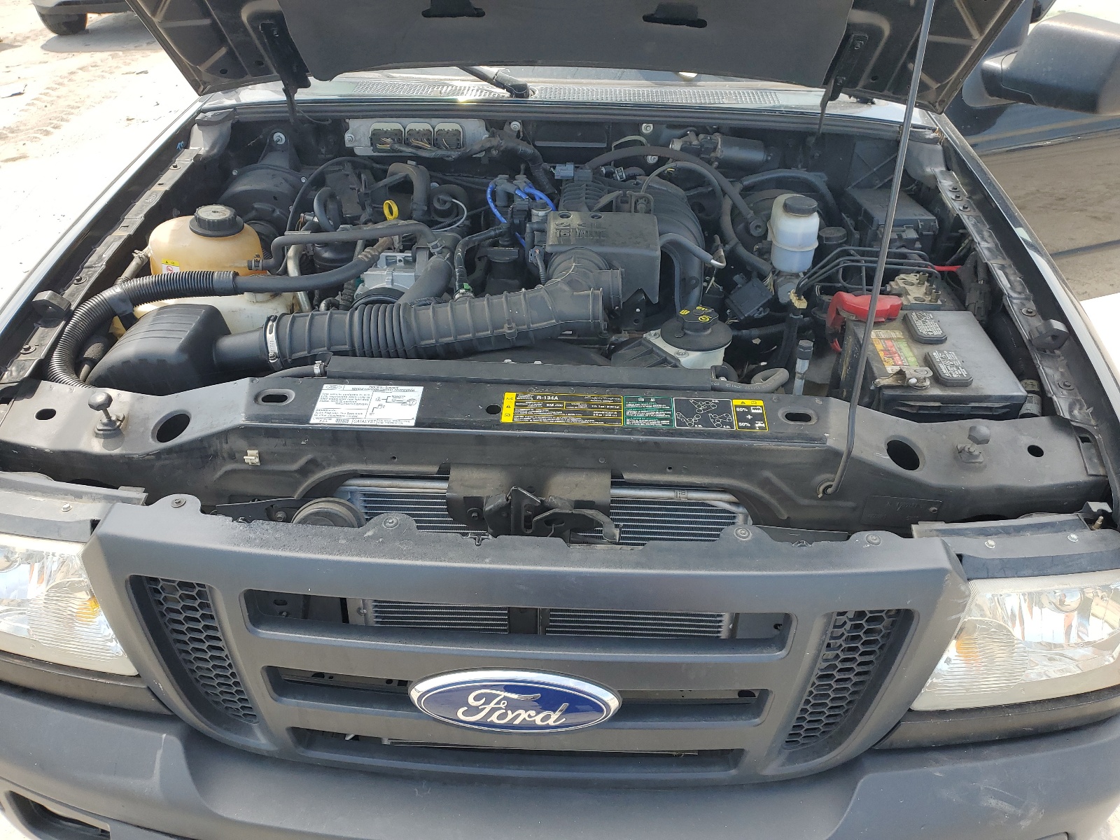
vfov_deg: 53.1
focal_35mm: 26
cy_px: 420
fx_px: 841
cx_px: 560
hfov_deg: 67.3
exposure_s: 1/714
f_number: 1.5
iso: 50
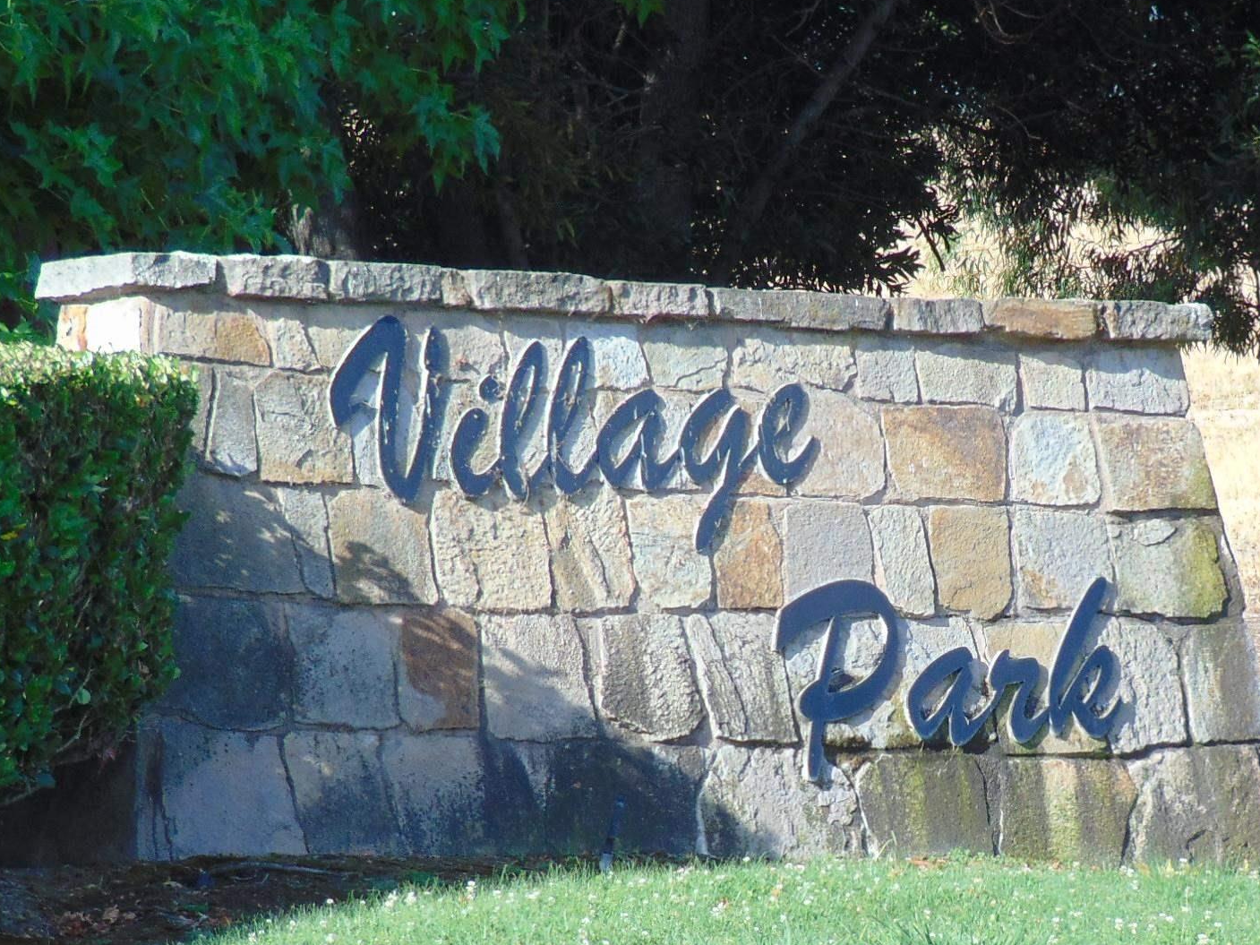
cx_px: 957
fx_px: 13612
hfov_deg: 5.3
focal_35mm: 374
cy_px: 671
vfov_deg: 4.0
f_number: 4.1
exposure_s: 1/250
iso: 80
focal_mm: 36.4
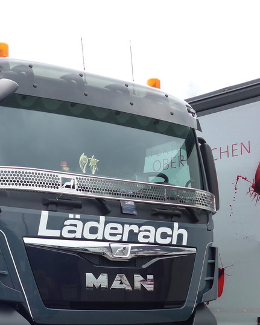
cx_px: -14
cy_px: 243
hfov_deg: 23.0
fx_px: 606
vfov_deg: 29.6
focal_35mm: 63
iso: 80
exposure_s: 1/400
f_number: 2.8
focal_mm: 6
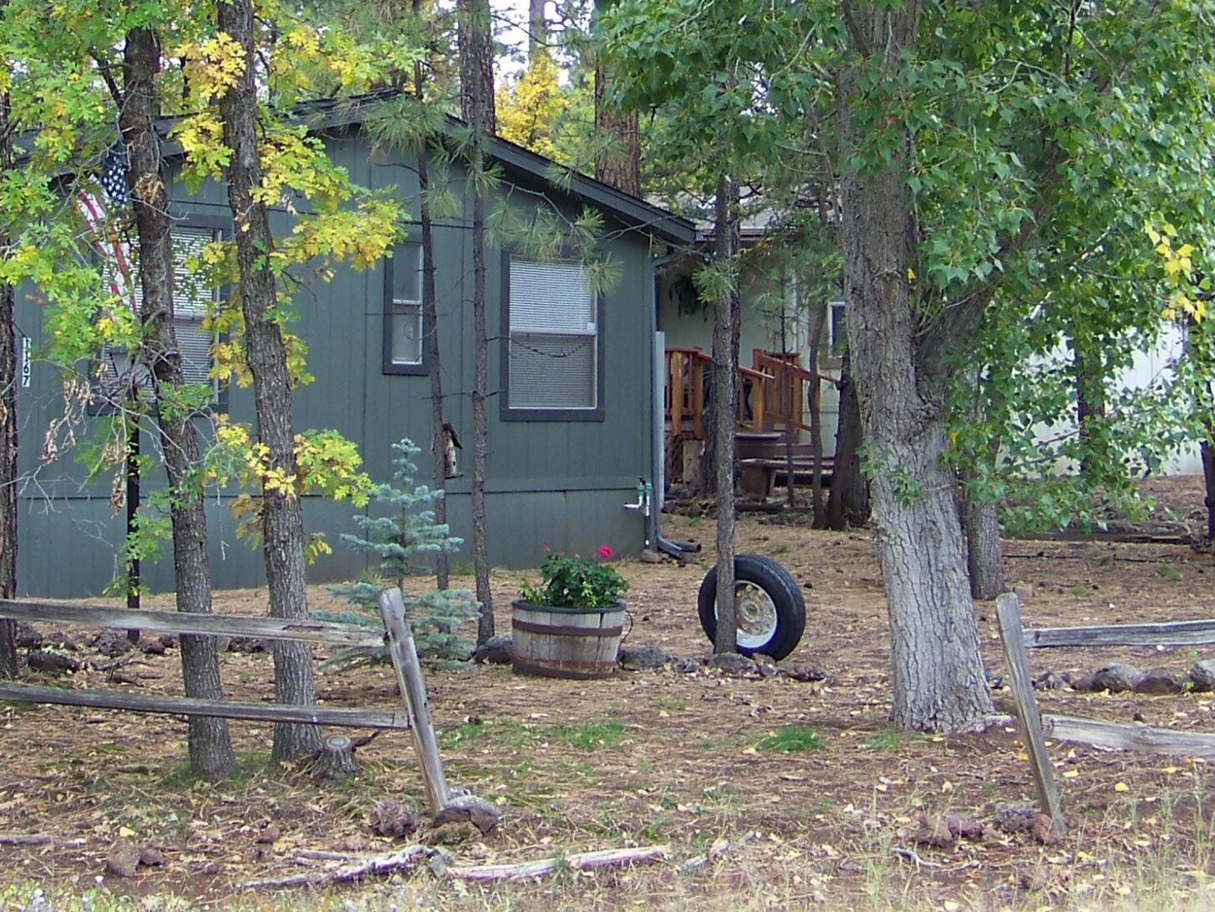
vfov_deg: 19.4
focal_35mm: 74
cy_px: 27
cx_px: 424
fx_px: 2598
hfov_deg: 26.2
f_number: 2.8
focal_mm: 5.85
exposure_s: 1/50
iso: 64
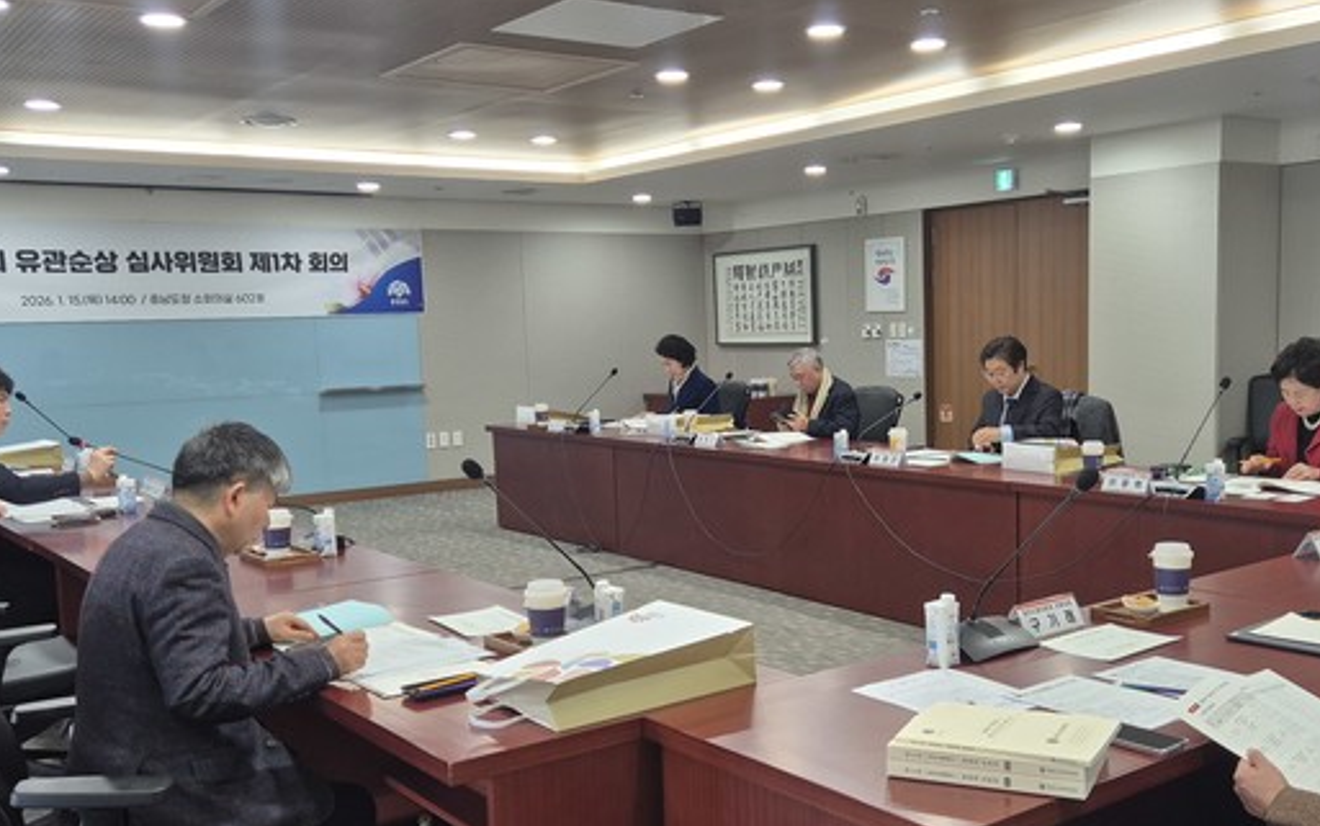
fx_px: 1331
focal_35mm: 37
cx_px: 781
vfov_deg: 34.4
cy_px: 448
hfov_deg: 52.4
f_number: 1.8
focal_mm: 5.4
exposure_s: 1/120
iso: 125
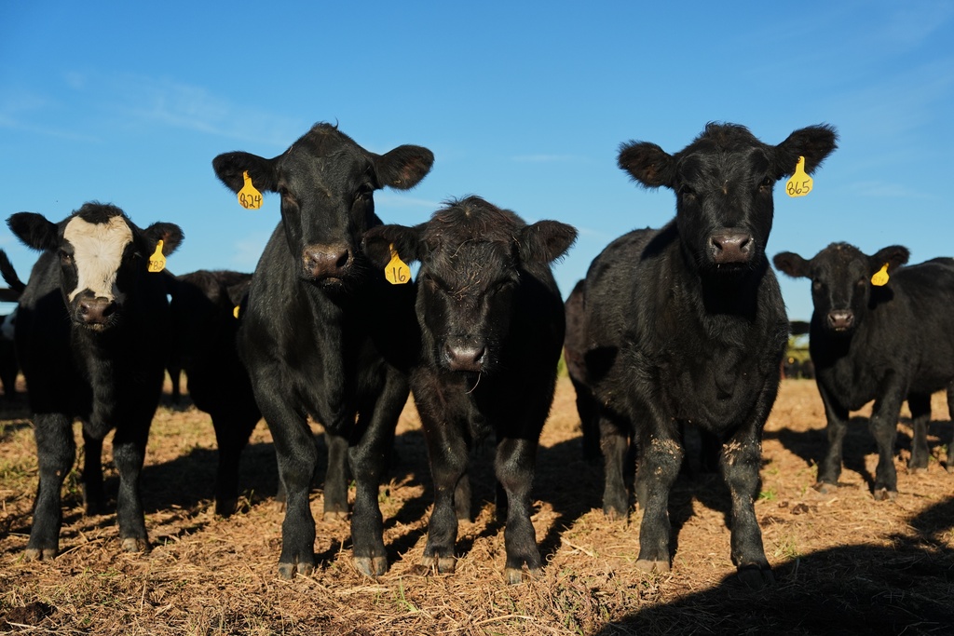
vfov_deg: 37.9
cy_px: 318
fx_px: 928
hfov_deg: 54.4
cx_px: 477
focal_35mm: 35
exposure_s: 1/3200
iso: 400
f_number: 2.8
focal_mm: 35
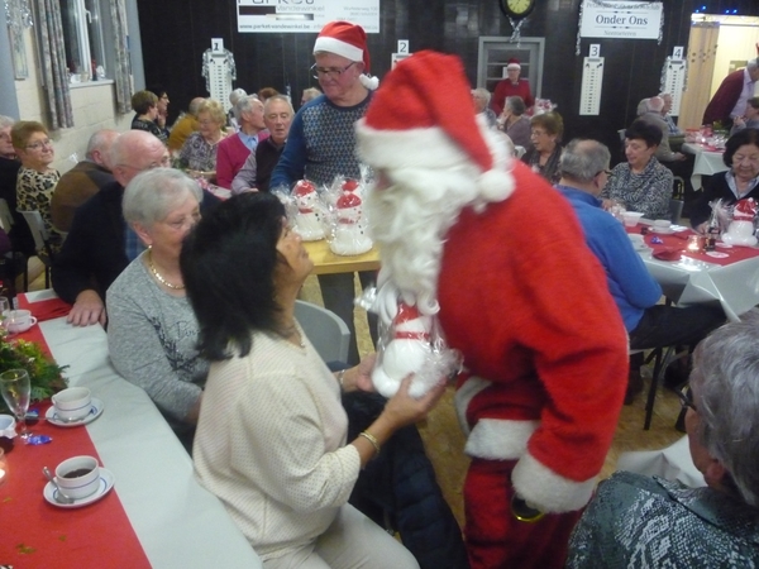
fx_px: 658
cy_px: 284
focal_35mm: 30
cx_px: 380
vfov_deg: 46.8
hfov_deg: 60.0
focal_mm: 5.2
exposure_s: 1/20
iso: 800
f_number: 3.3
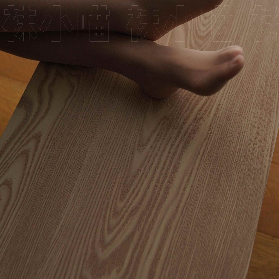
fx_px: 492
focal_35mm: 54
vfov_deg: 30.0
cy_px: 19
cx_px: 180
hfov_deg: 31.4
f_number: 1.8
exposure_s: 1/3200
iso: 640
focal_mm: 24
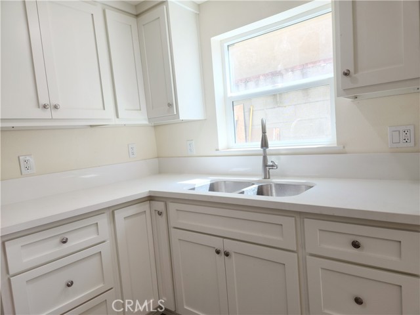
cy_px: 158
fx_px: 279
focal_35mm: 23
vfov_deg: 58.9
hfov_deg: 73.9
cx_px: 210
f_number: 1.8
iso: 25
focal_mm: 5.4
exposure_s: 1/60
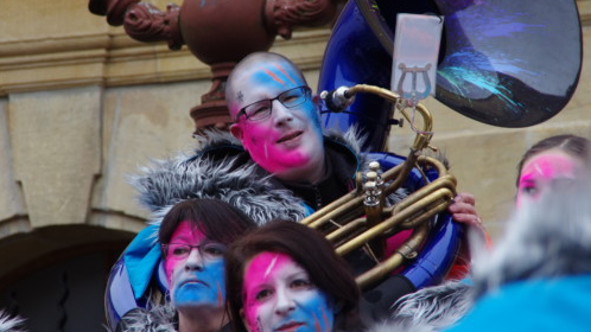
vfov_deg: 3.9
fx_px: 4936
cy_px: 144
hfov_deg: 6.9
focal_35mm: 315
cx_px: 296
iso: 1600
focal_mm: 200
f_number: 10
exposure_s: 1/250
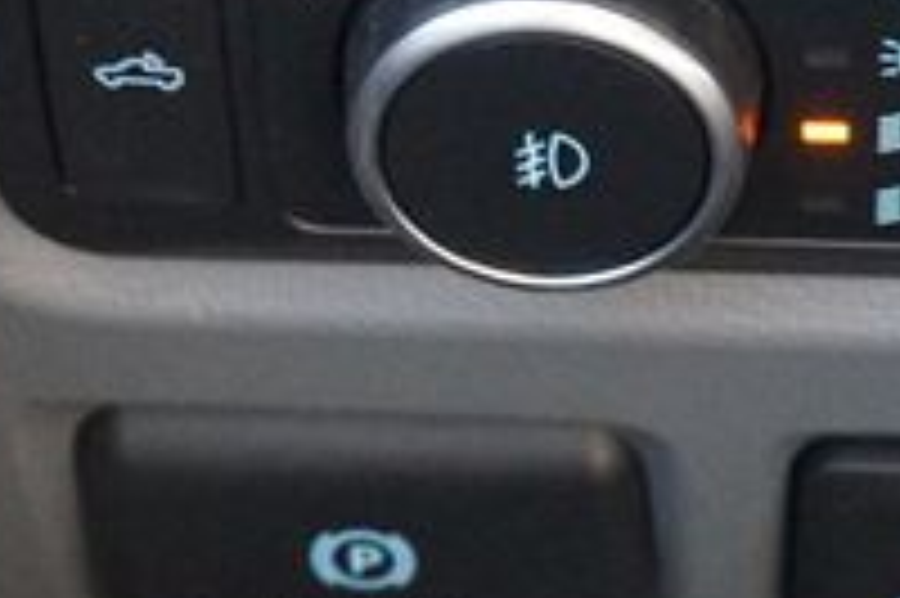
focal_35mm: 149
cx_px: 796
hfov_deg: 13.7
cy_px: 112
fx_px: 3712
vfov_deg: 9.2
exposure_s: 1/40
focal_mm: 31
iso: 3200
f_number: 5
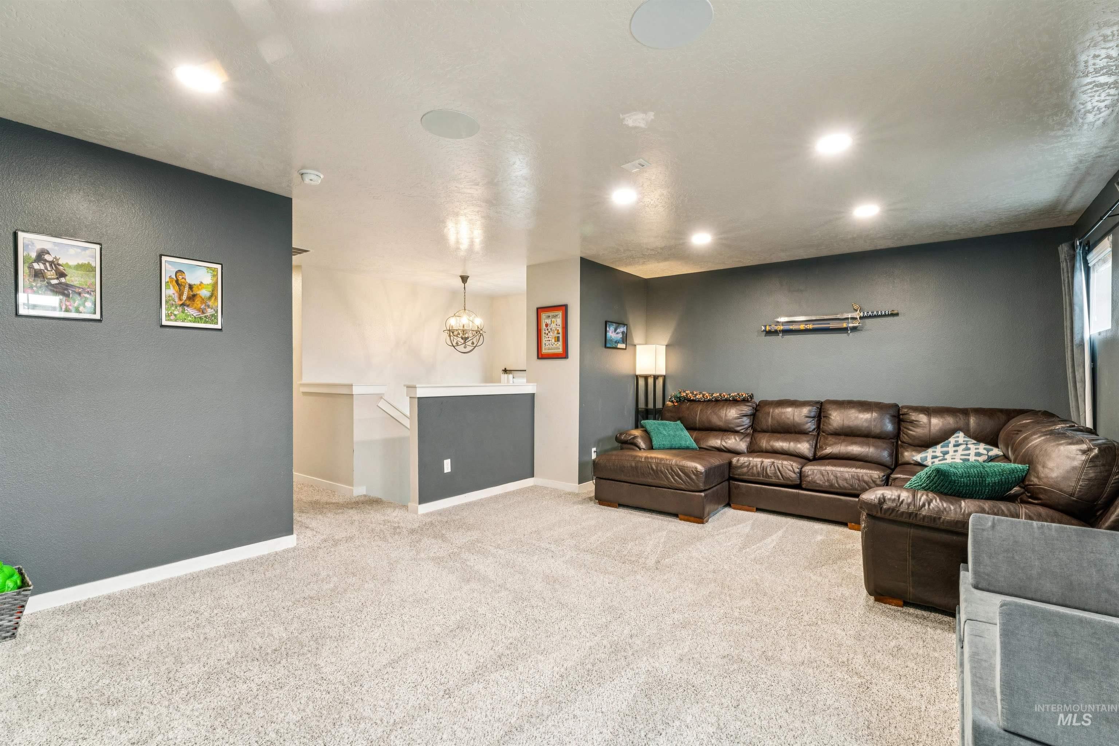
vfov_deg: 74.1
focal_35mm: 16
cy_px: 373
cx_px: 560
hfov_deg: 97.1
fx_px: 494
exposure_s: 1/2.5
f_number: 13
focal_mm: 15.9
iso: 400
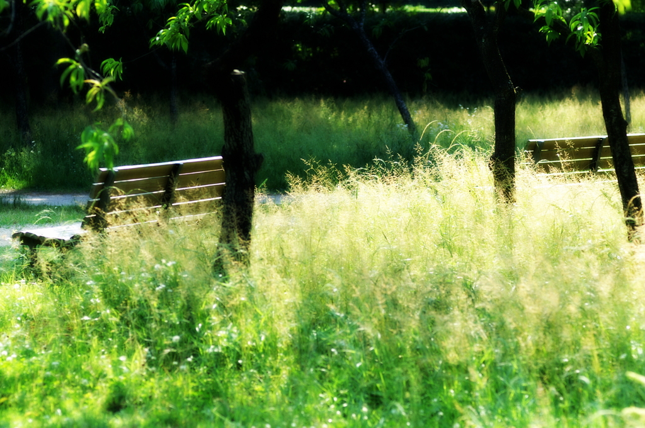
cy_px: 214
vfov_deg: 9.1
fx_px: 2684
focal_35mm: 150
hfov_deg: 13.7
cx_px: 322
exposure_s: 1/250
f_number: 4
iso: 125
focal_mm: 100
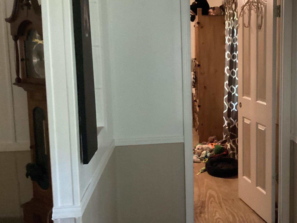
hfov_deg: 39.3
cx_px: 225
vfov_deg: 30.8
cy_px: 90
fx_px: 403
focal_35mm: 47
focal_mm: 3.3
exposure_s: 1/24
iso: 640
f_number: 2.4
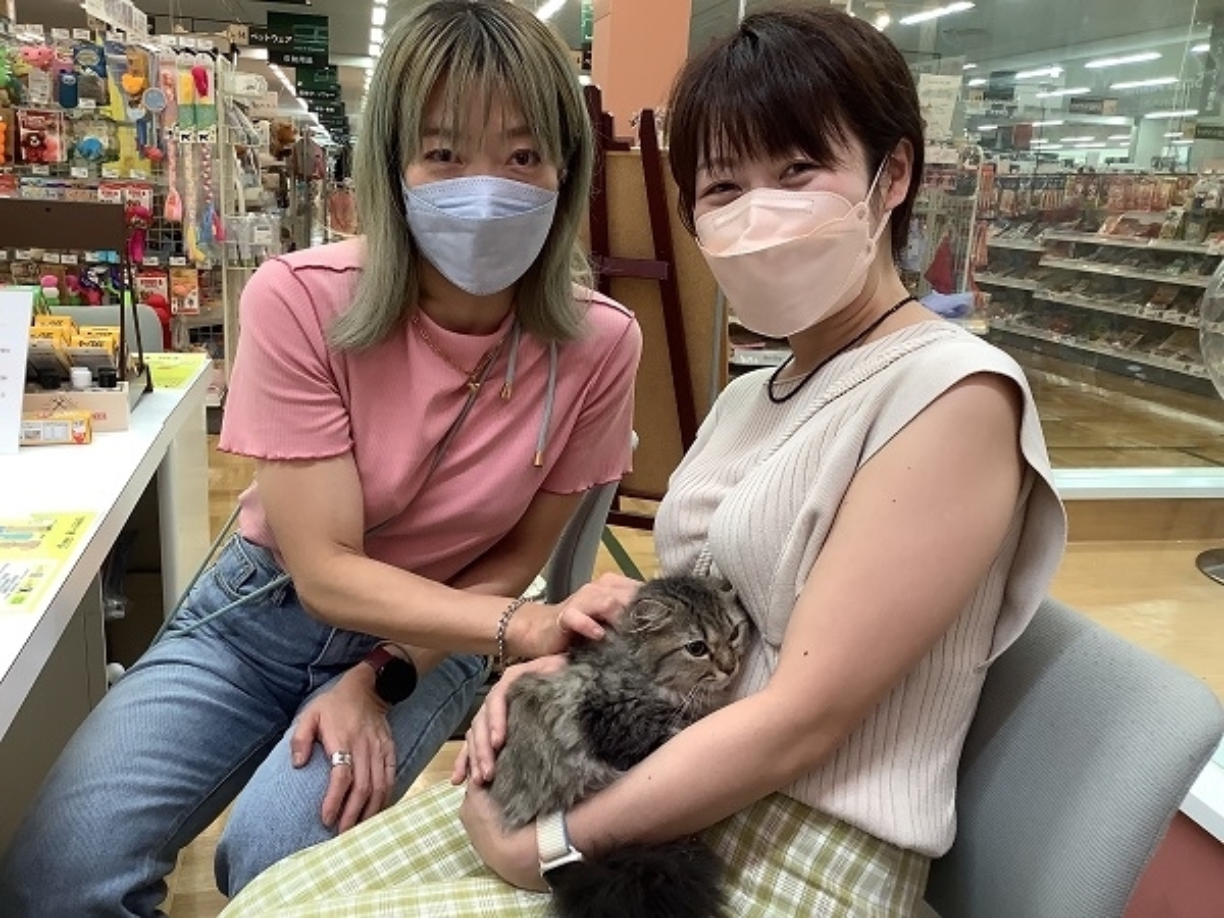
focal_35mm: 31
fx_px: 1096
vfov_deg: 45.4
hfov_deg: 58.4
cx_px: 612
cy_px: 459
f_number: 2.4
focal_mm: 3.3
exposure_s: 1/50
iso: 100
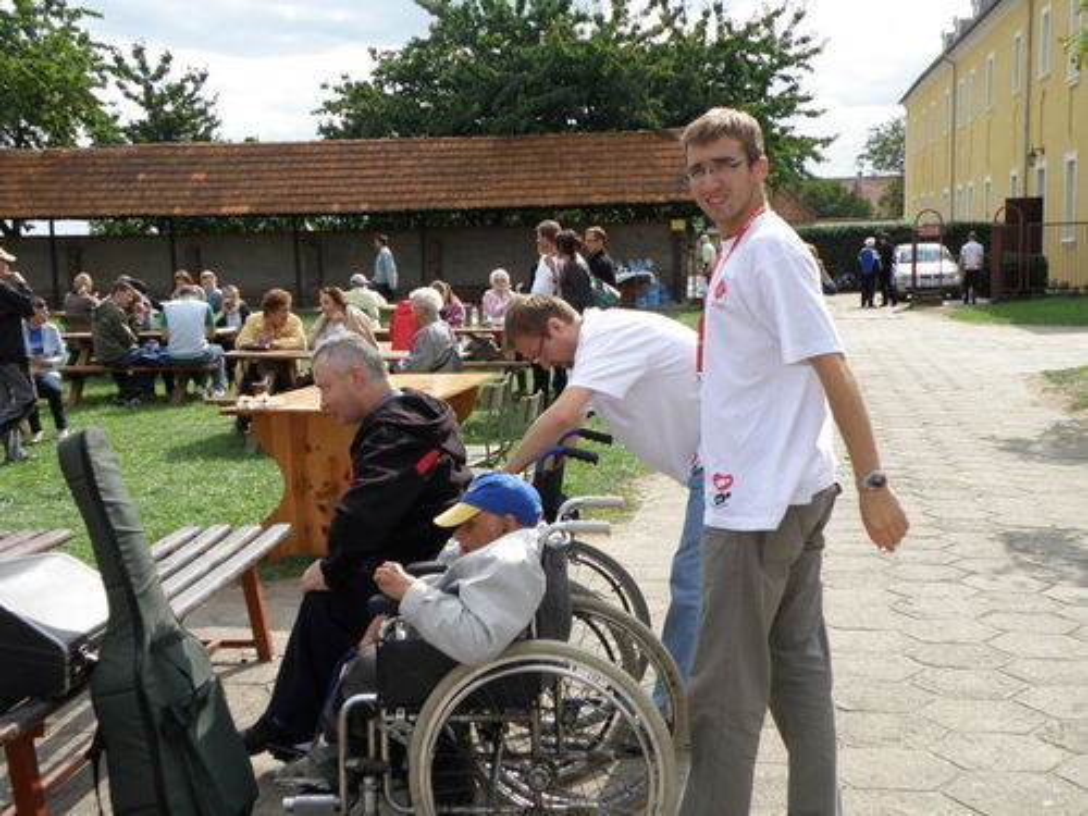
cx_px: 544
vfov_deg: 29.1
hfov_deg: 38.2
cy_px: 408
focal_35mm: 50
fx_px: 1572
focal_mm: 8.87
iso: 64
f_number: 3.4
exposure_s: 1/640
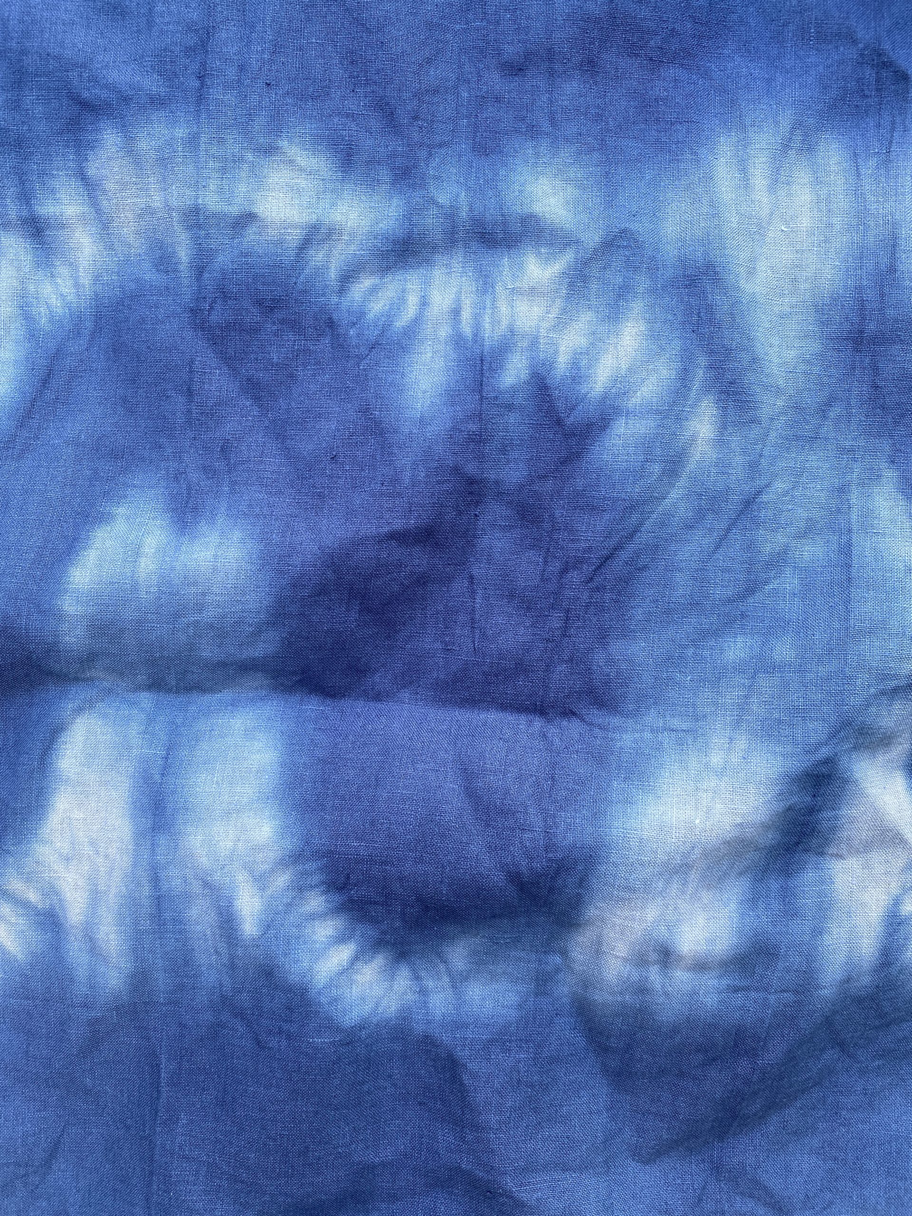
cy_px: 608
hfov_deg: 53.1
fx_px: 913
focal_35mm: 26
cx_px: 456
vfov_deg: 67.3
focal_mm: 4.25
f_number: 1.8
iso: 64
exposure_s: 1/121
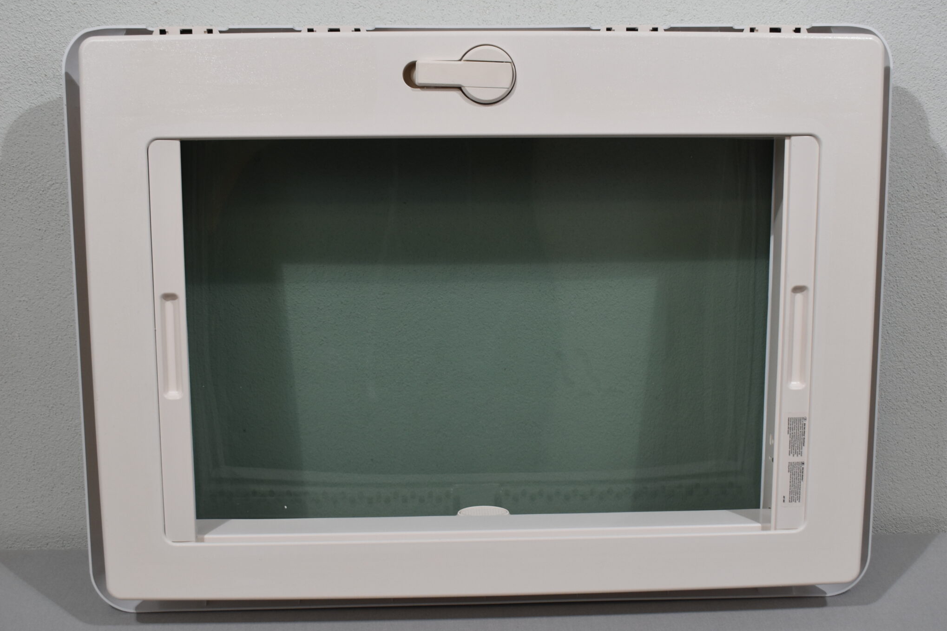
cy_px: 319
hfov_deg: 40.3
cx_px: 472
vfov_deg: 27.5
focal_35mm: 49
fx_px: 1289
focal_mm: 26
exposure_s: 1/125
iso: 360
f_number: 5.6
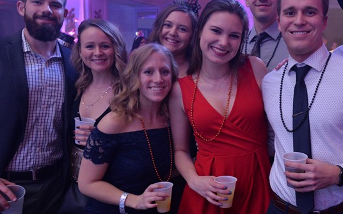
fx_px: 355
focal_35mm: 38
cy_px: 110
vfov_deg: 33.6
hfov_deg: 49.3
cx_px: 262
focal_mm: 20
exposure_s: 1/60
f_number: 3.5
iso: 2000
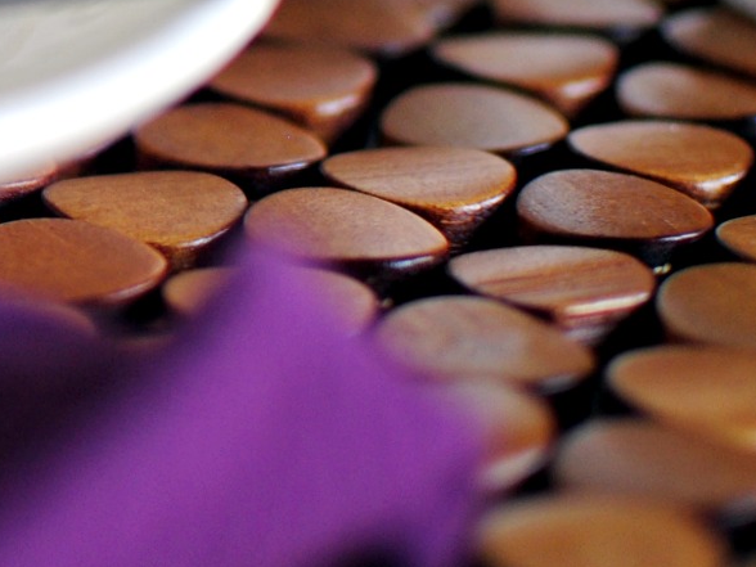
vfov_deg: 8.1
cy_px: -206
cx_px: -397
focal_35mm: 182
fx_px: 3969
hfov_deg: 10.5
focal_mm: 35
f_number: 1.8
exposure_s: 1/100
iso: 200
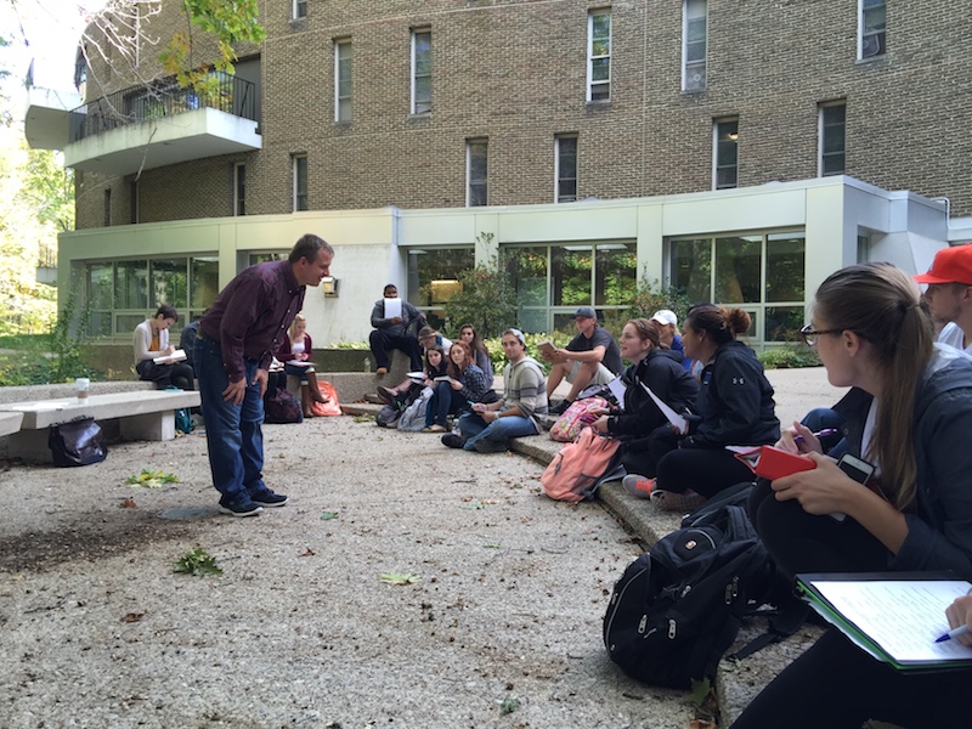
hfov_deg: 61.7
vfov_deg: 48.2
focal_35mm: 29
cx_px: 486
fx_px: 814
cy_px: 364
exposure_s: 1/120
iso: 50
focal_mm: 4.15
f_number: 2.2
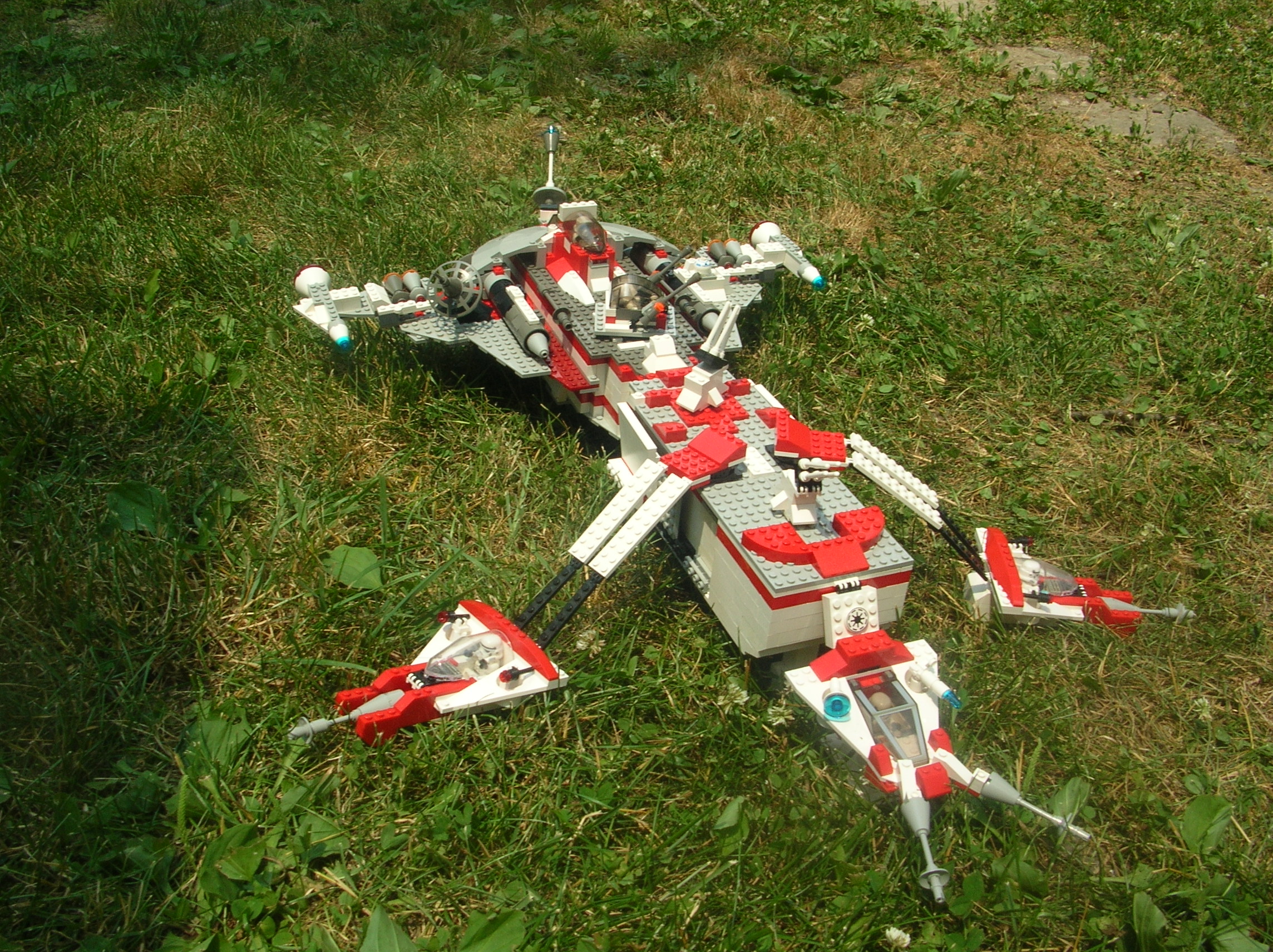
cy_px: 476
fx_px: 1286
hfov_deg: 52.7
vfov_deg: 40.6
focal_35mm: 35
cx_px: 636
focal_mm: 5.8
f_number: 5.6
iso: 50
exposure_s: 1/137
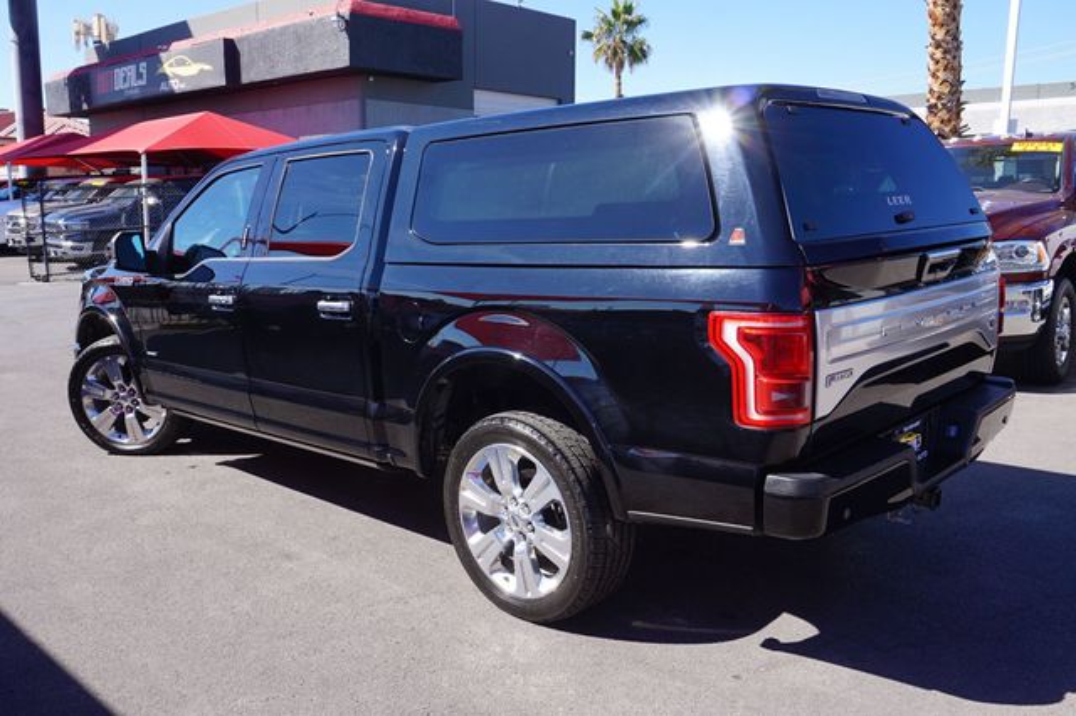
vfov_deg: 41.7
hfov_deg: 59.5
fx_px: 941
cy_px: 358
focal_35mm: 32
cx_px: 538
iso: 100
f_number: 10
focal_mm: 21
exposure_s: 1/80
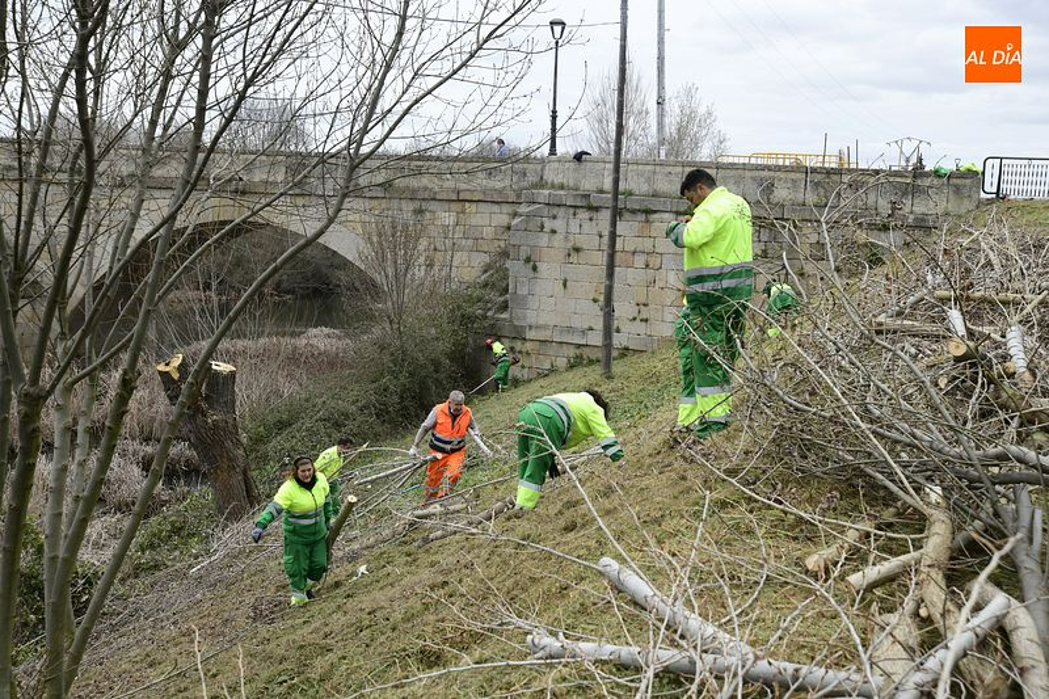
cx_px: 524
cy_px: 350
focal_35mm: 48
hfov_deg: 41.1
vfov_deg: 28.1
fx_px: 1398
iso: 500
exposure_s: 1/320
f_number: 10
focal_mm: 48
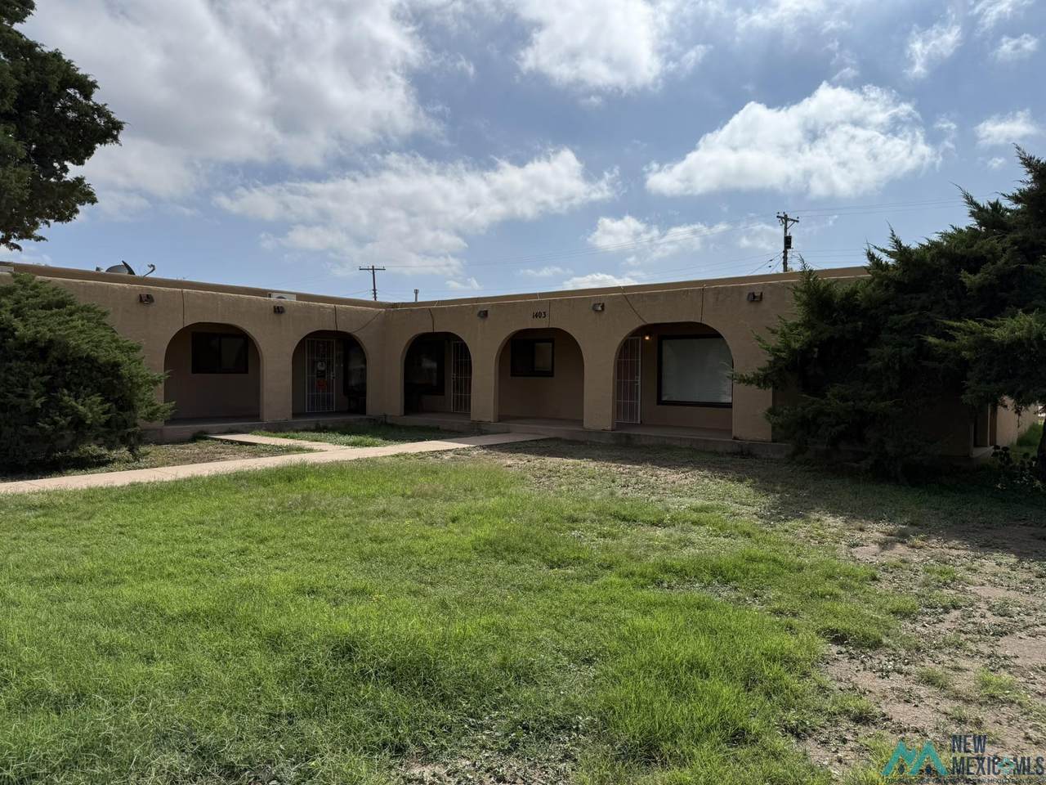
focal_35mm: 24
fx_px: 725
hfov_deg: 71.6
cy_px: 392
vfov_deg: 56.8
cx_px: 523
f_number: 1.78
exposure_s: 1/11905
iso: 80
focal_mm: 6.76
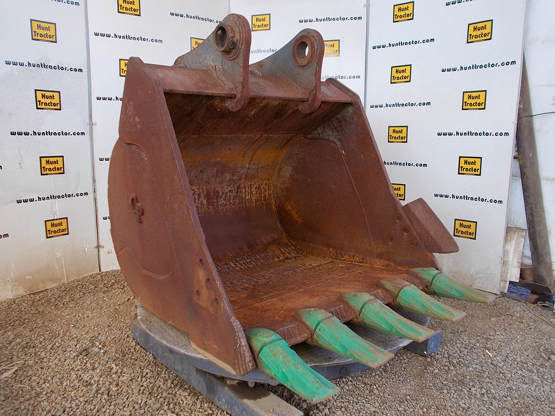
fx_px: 481
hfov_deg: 60.0
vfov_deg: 46.8
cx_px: 278
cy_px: 208
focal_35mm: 30
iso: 80
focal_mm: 5.3
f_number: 3.4
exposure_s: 1/80
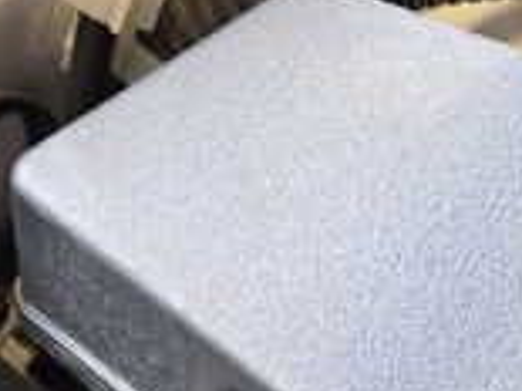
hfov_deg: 16.8
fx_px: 1748
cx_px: 441
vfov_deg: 12.7
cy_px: 307
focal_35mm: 116
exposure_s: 1/40
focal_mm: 5.4
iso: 320
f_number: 2.3
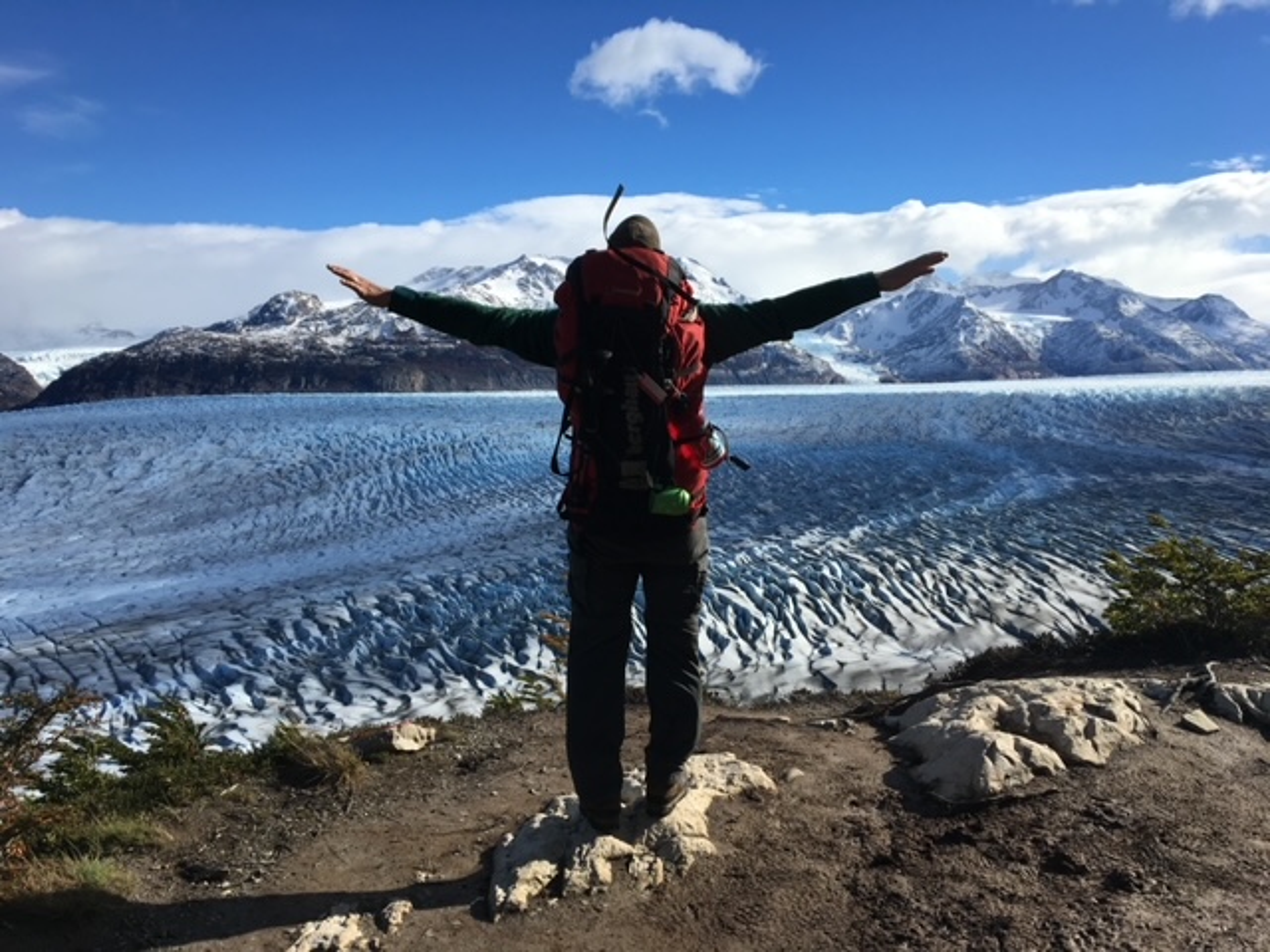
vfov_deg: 48.2
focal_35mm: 29
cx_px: 635
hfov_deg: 61.7
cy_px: 476
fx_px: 1064
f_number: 2.2
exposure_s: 1/2959
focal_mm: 4.15
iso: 25
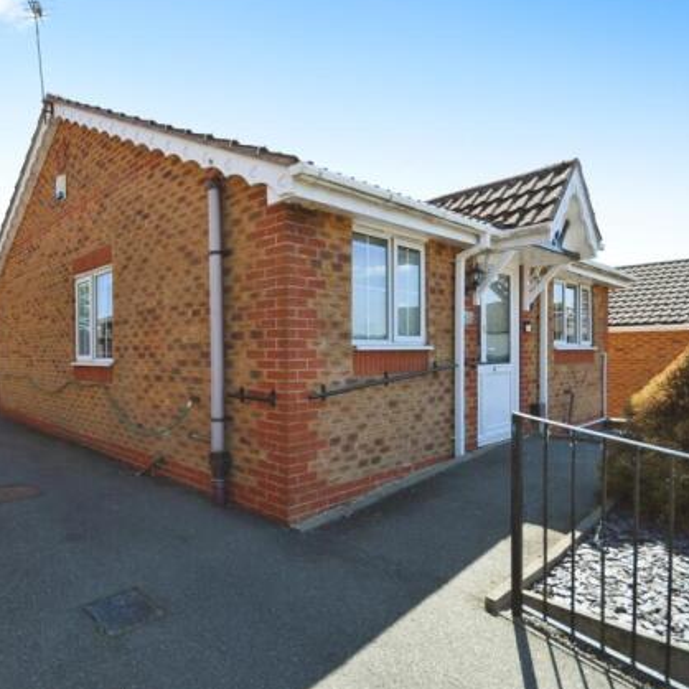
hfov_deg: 71.8
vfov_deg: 74.8
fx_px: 450
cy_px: 335
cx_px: 210
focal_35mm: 20
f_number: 8
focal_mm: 10
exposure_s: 1/500
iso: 400
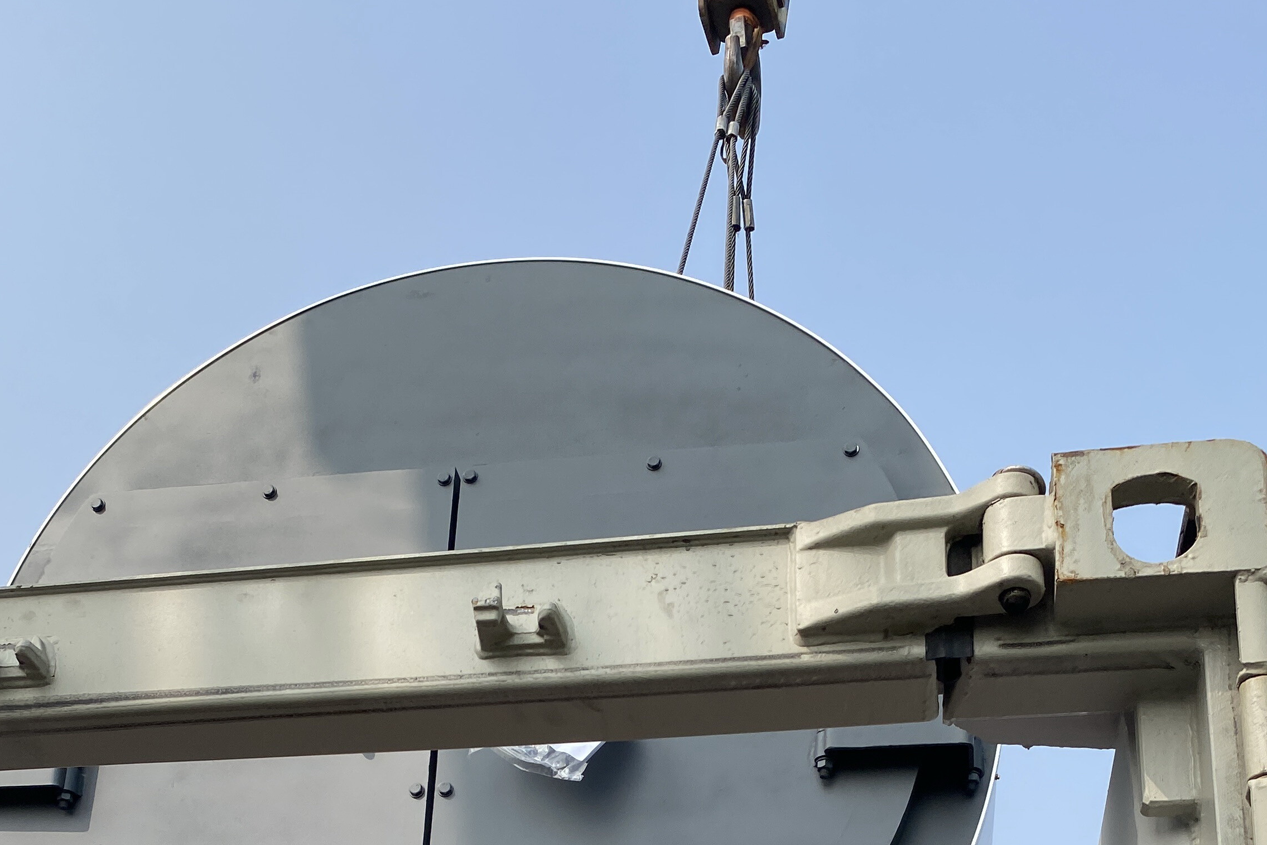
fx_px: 1689
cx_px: 601
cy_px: 1103
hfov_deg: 41.1
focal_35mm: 48
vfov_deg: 24.4
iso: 32
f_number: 1.8
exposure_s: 1/2358
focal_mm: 4.25
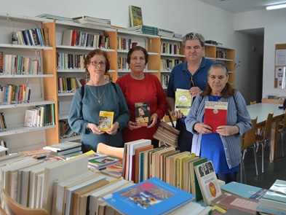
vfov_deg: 43.0
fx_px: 273
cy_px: 109
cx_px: 146
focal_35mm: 33
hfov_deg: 55.3
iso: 400
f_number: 5
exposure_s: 1/100
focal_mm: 20
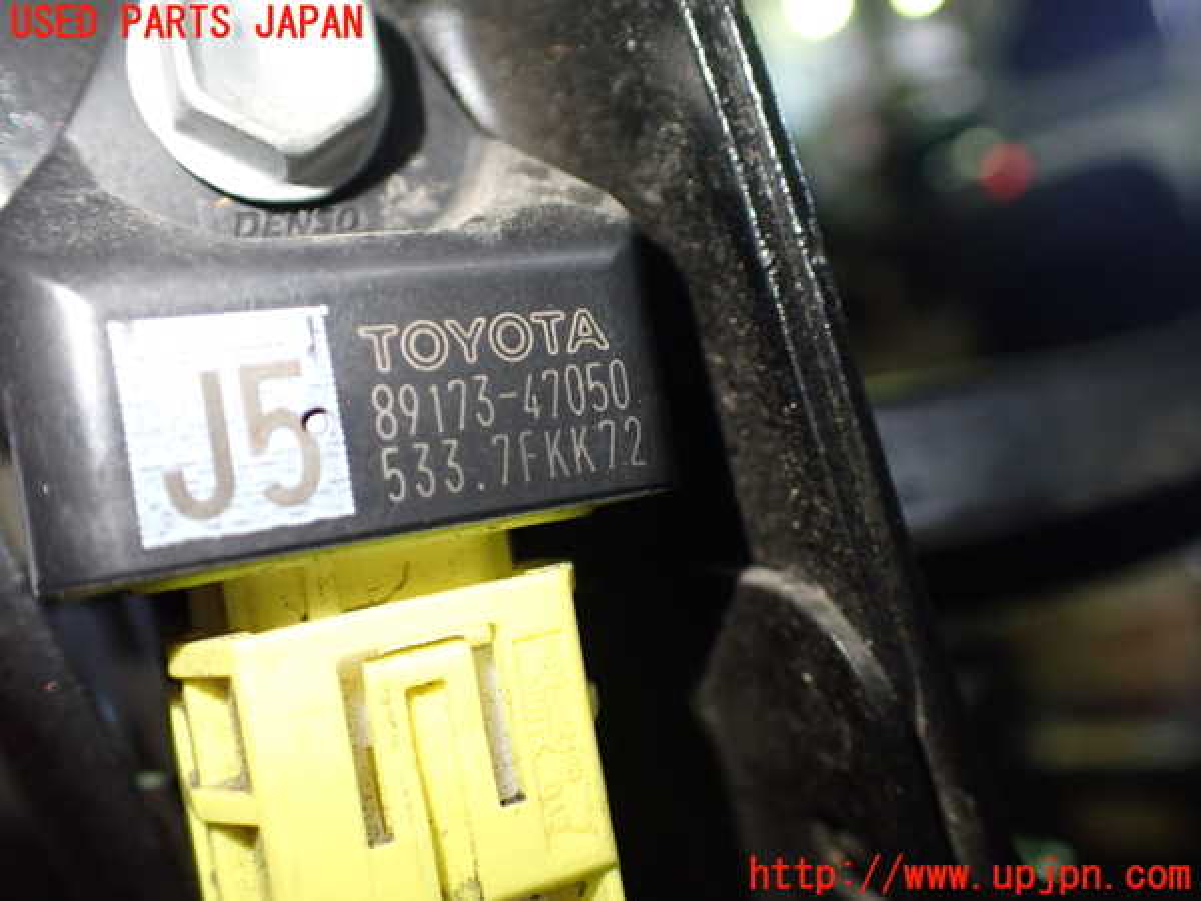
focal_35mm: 32
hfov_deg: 56.8
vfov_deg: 44.2
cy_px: 450
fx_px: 1110
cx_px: 600
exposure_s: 1/125
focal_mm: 5.79
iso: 500
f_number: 2.4
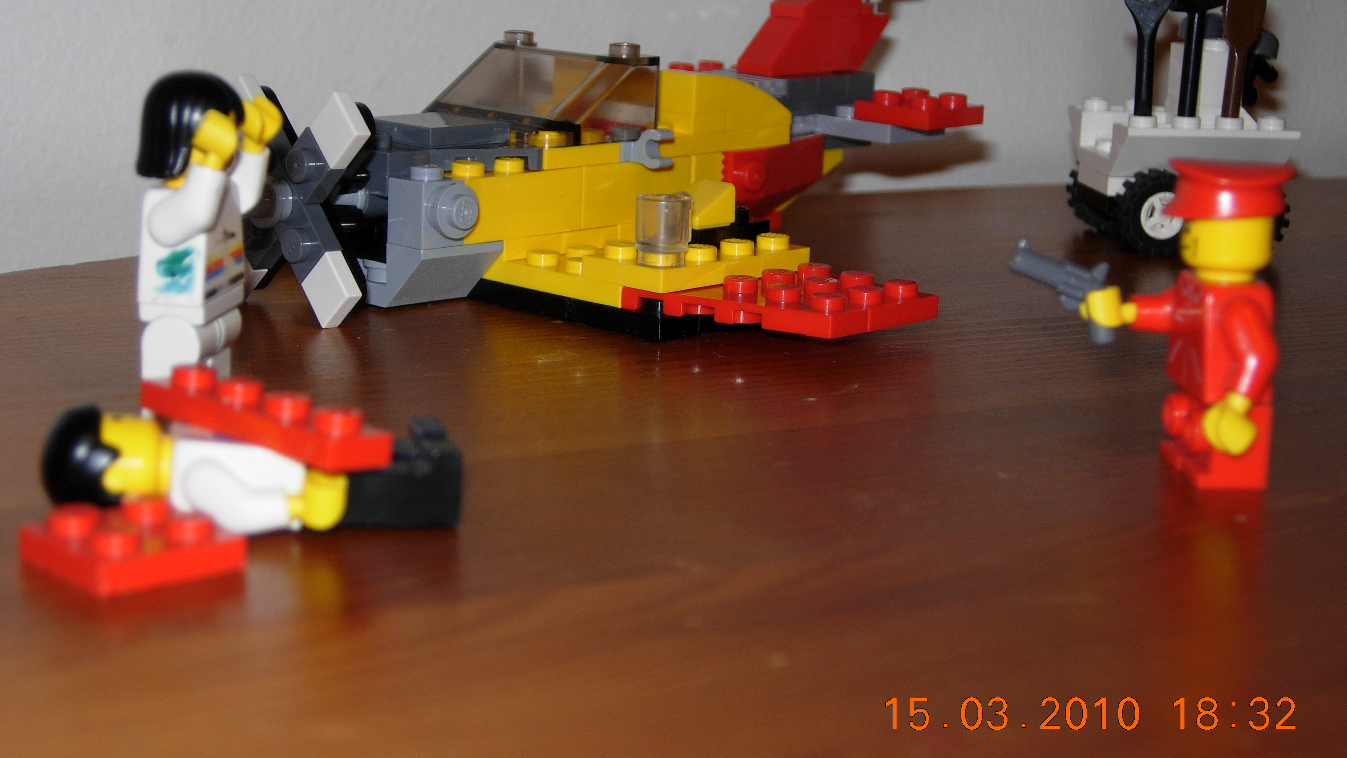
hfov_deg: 31.0
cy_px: 312
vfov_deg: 17.7
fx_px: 2429
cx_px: 675
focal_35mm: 68
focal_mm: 12.9
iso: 50
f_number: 3.5
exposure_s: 1/45.2
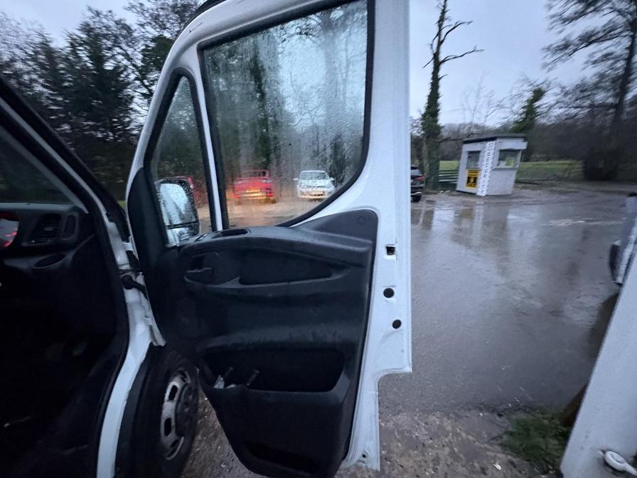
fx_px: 258
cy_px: 239
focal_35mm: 14
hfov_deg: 102.1
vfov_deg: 85.7
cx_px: 318
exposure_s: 1/36
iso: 1000
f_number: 2.2
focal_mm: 2.22
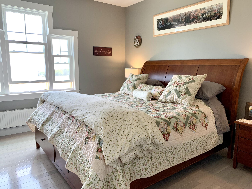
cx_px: 126
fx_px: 189
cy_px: 94
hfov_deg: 67.3
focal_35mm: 26
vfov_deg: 53.1
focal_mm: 4.25
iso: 100
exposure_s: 1/116
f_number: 1.8
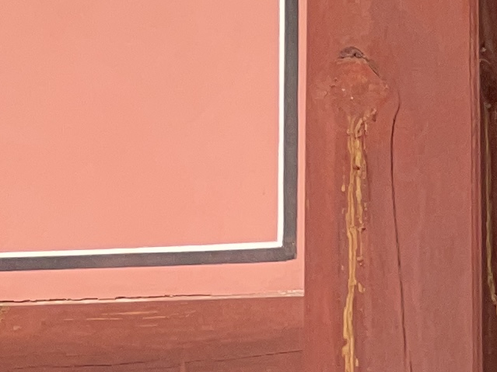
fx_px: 2354
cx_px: 1313
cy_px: 589
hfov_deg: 10.0
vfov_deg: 8.8
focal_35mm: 164
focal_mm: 4.2
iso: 32
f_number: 1.6
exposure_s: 1/1221
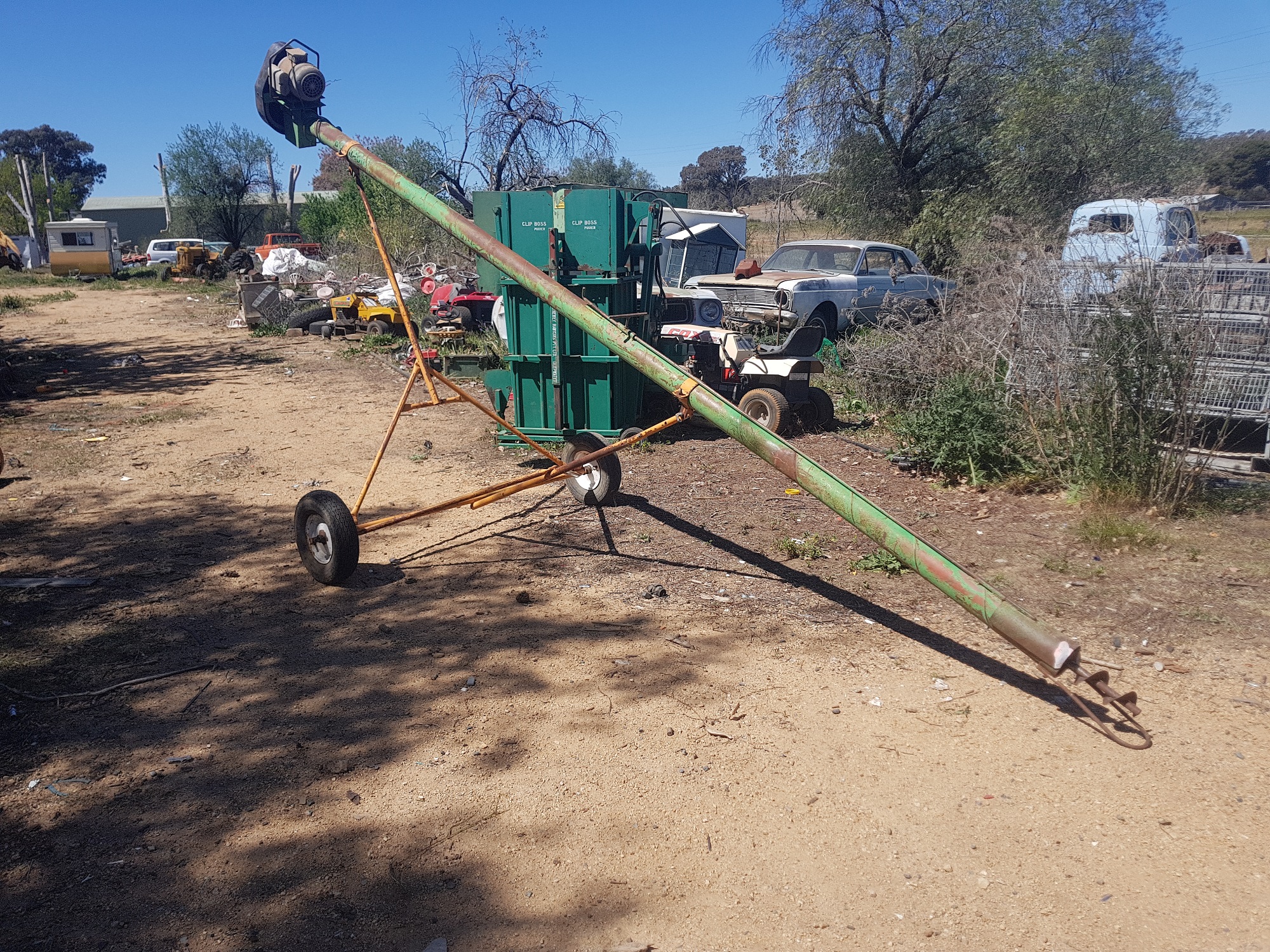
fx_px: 954
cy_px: 476
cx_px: 635
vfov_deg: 53.1
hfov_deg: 67.3
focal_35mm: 26
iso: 40
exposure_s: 1/2184
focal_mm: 4.2
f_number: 1.7
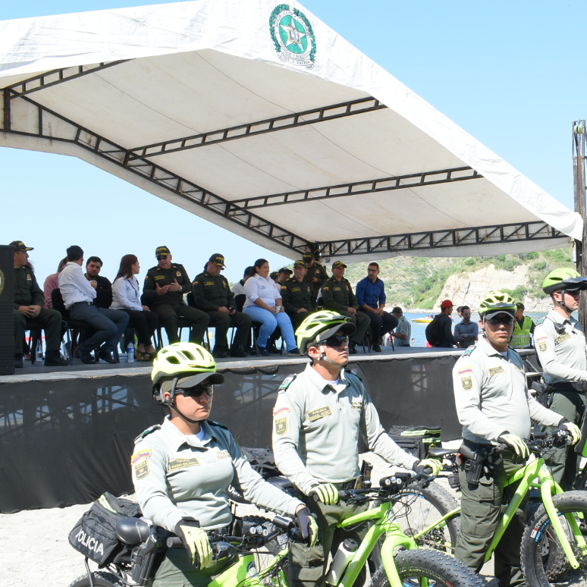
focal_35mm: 48
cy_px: 336
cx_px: 498
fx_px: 921
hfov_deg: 33.9
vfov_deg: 35.3
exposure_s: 1/250
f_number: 8
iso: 200
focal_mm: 18
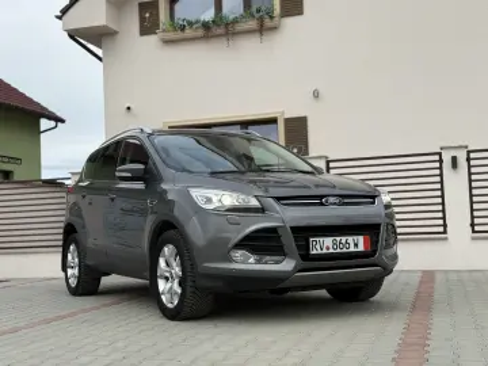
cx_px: 244
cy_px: 183
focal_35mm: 48
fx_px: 677
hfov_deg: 39.7
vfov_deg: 30.3
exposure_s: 1/2208
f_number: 1.78
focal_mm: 6.76
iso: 64
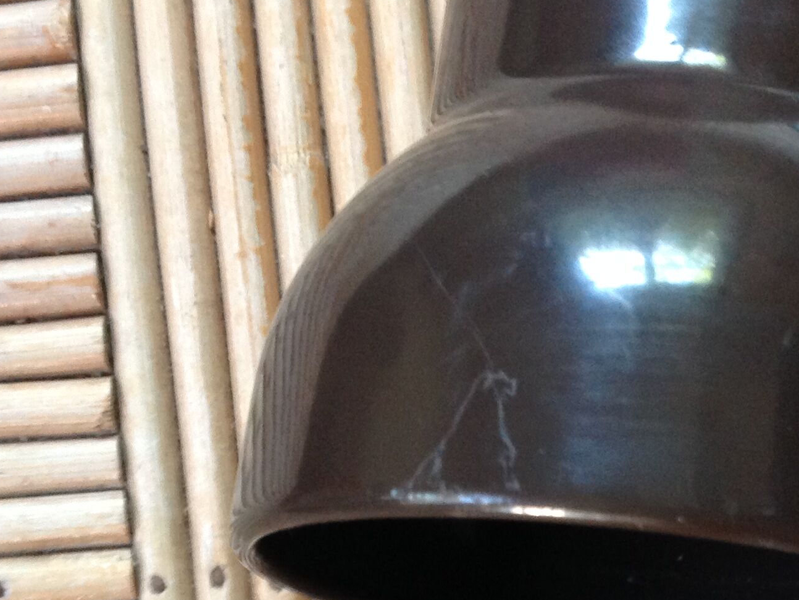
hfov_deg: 27.6
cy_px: 515
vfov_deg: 20.7
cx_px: 536
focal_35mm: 70
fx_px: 1616
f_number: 2.4
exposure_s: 1/15
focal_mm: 4.28
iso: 200
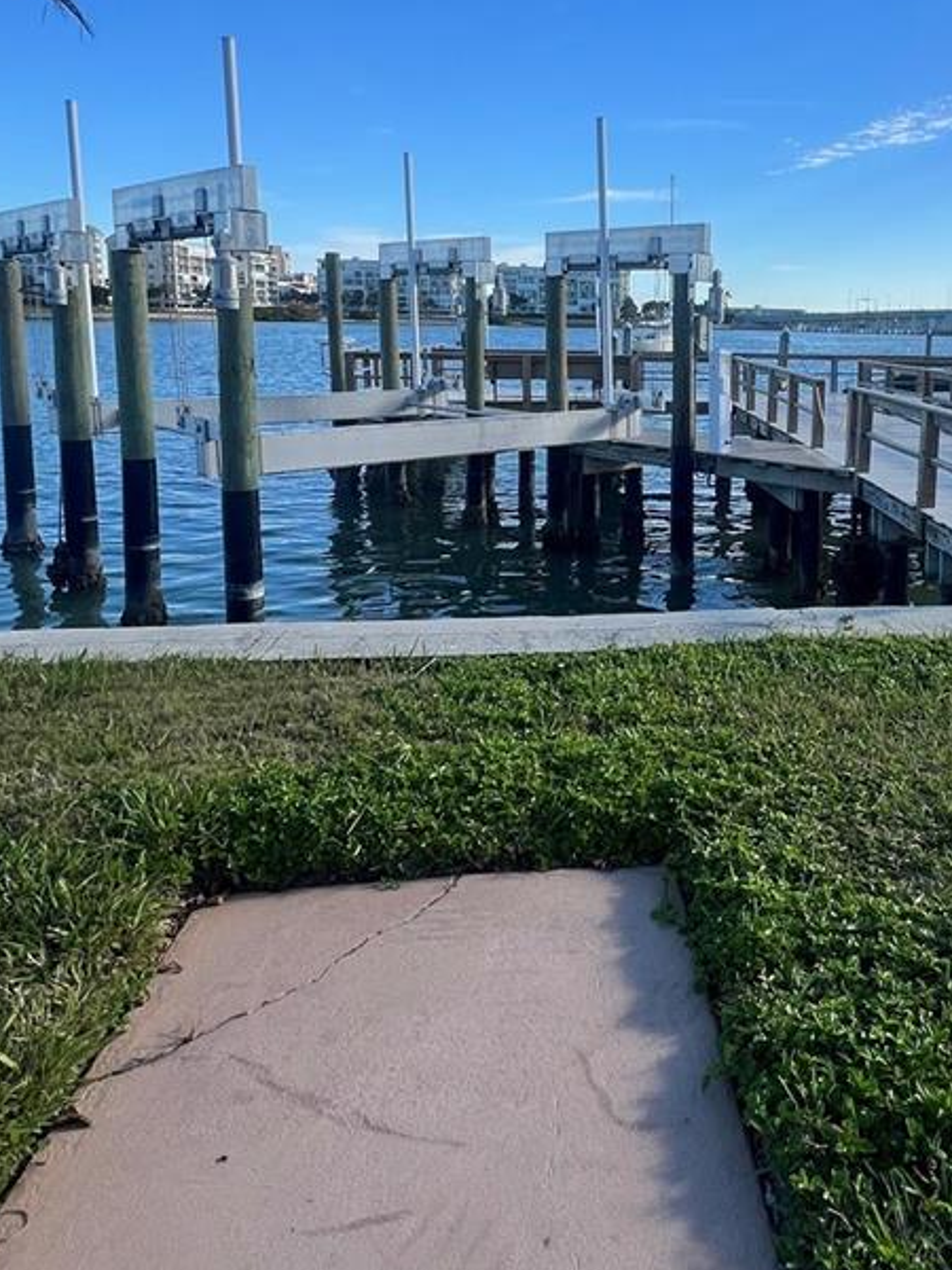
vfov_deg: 66.0
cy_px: 457
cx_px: 759
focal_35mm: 26
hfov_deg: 50.0
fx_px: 953
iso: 32
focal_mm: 1.57
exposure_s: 1/1206
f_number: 1.8
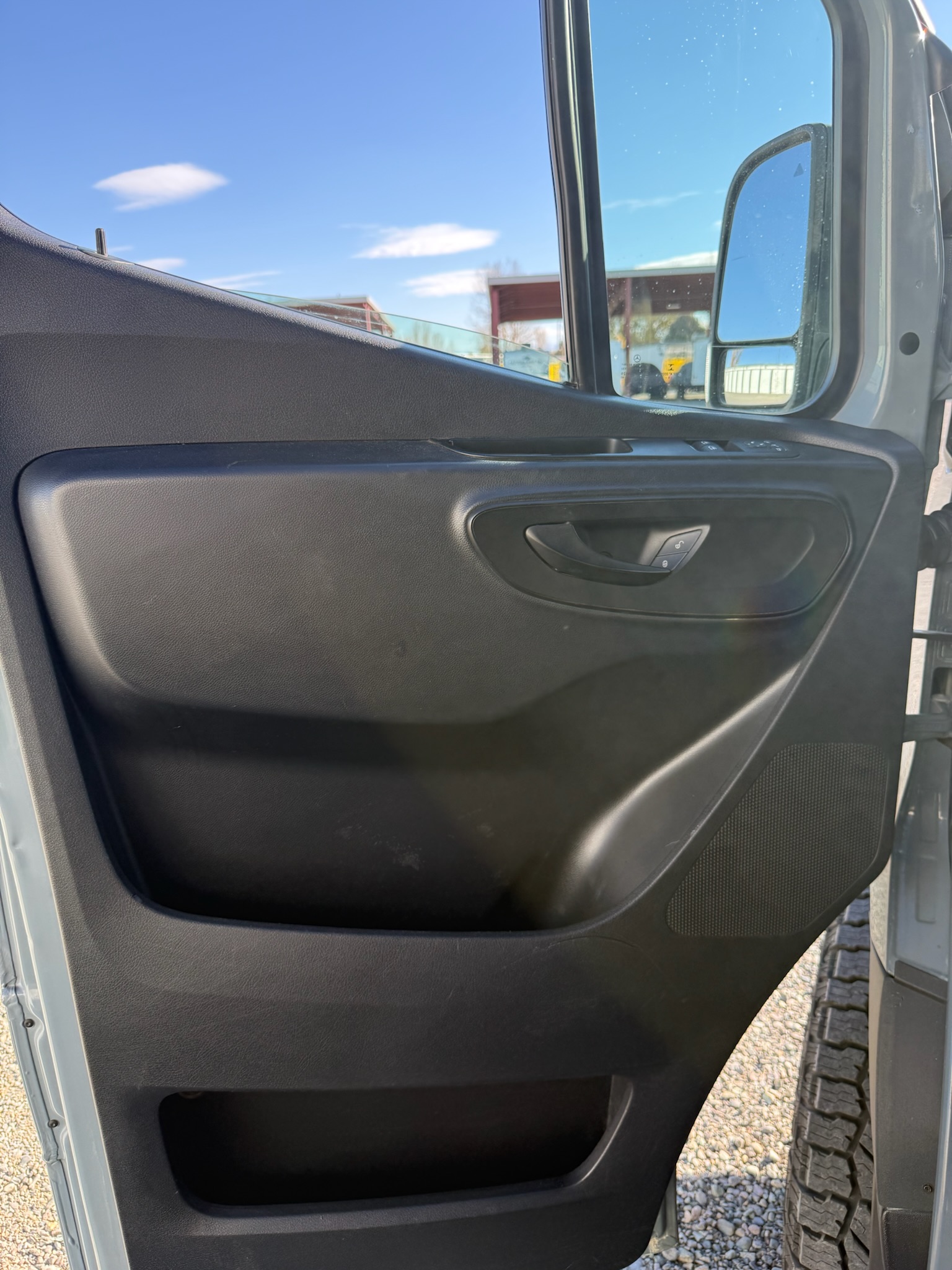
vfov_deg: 71.6
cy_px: 635
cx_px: 476
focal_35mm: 24
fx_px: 880
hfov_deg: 56.8
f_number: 1.78
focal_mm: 6.76
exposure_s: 1/878
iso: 100
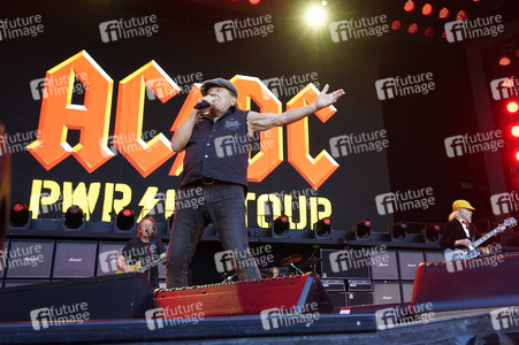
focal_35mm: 32
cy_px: 172
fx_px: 461
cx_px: 260
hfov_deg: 58.8
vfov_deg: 41.1
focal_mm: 32
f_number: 5
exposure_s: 1/400
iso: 1600
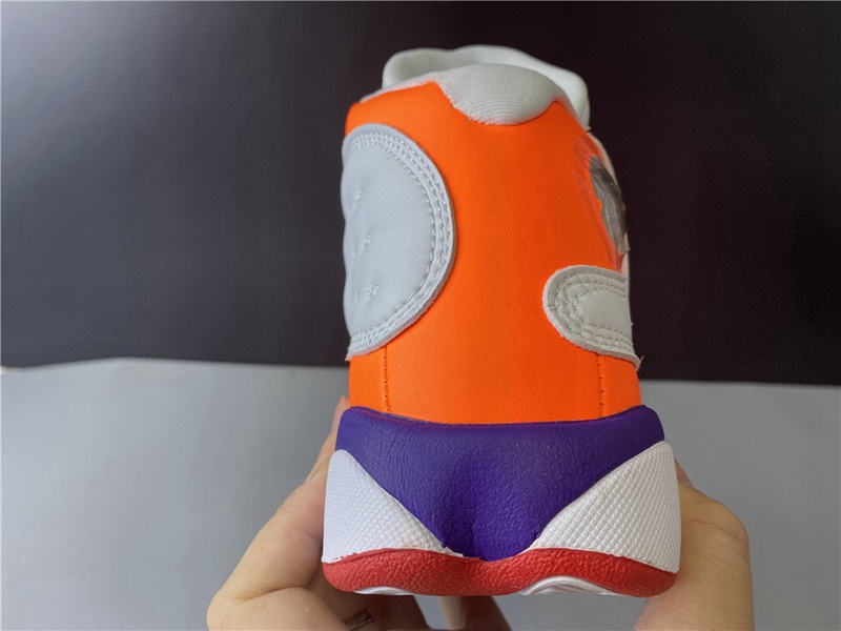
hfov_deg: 67.3
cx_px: 420
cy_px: 316
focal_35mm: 26
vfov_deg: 53.1
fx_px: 632
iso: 80
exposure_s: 1/100
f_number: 1.8
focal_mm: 4.25
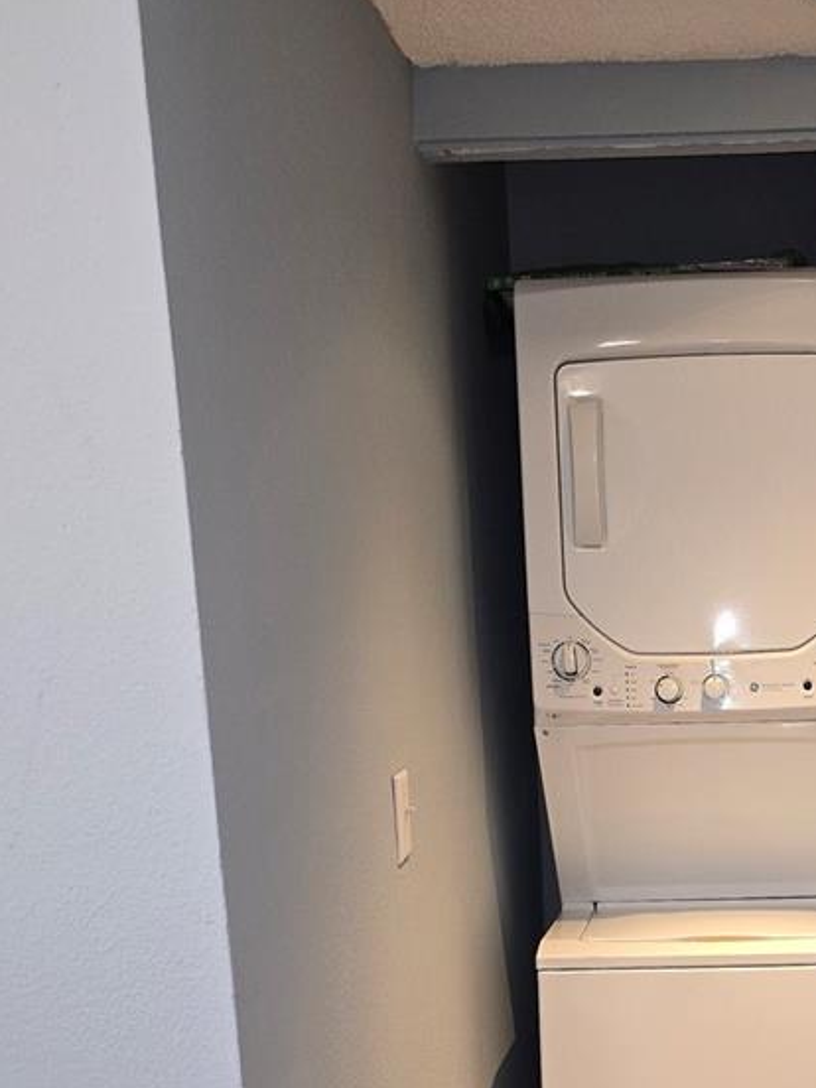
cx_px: 723
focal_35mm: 50
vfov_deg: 36.5
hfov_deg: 28.1
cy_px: 918
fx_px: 1572
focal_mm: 6.3
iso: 100
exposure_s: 1/30
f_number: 1.7
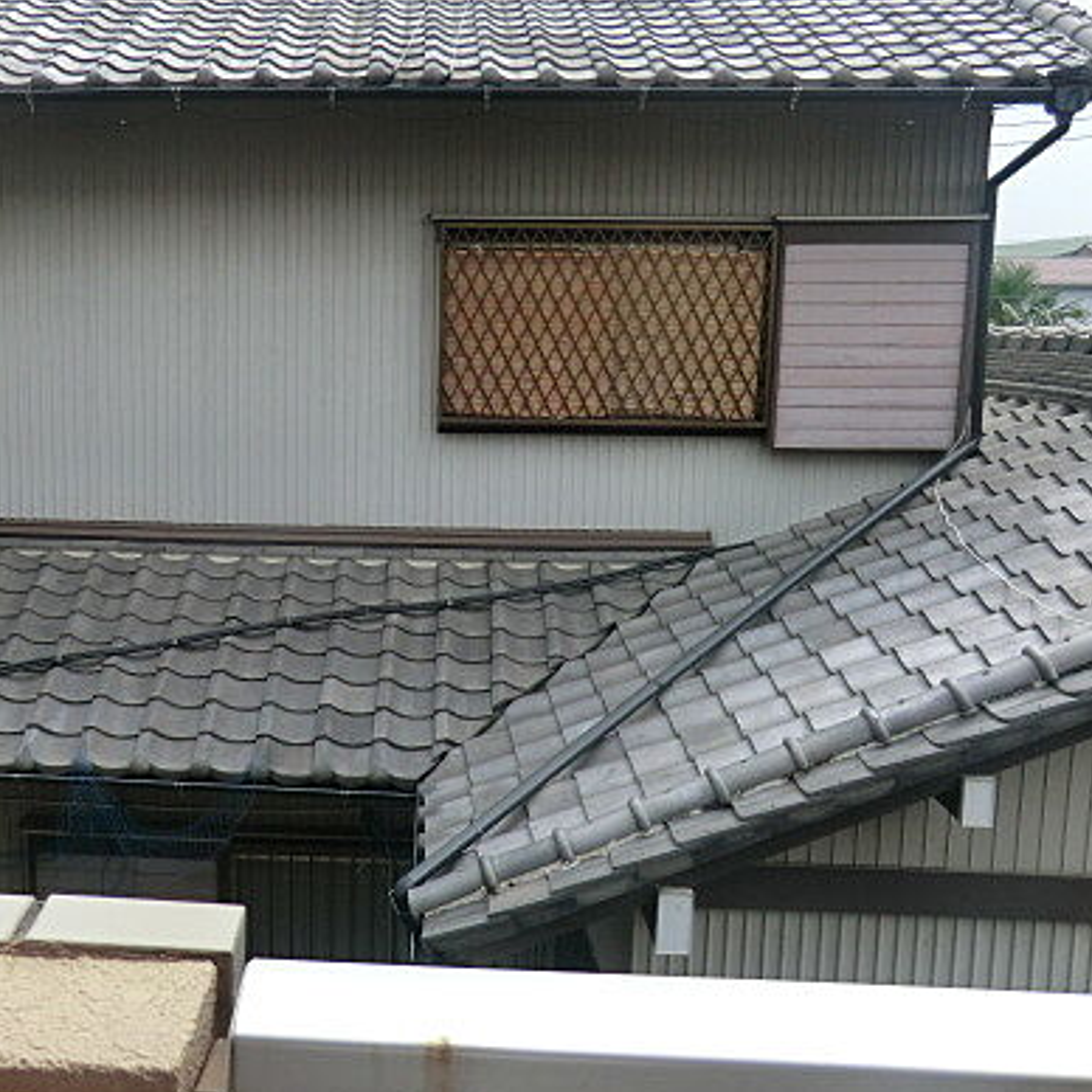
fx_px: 1249
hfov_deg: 46.0
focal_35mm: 35
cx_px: 307
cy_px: 501
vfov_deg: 47.2
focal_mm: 4.3
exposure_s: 1/500
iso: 80
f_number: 3.2
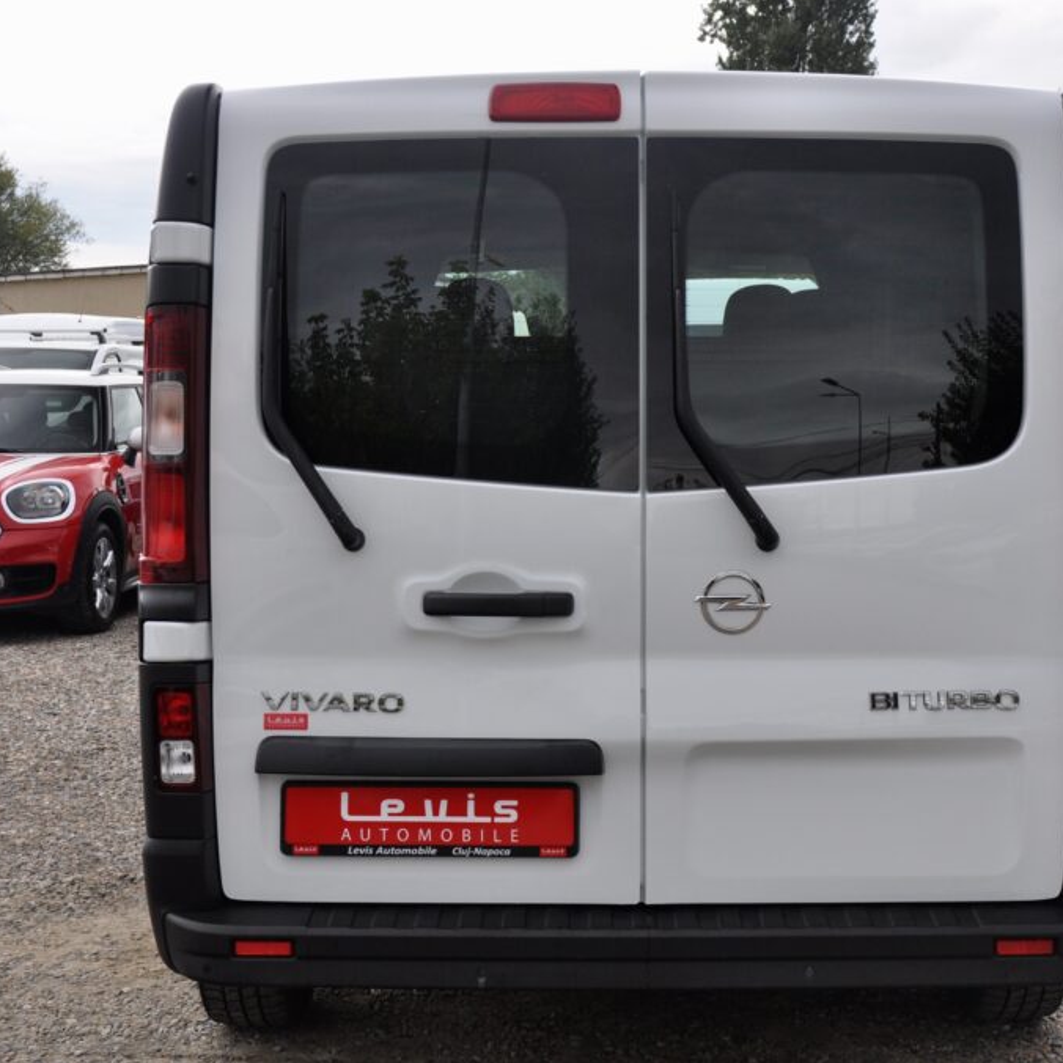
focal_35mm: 54
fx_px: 1876
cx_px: 590
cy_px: 530
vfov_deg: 31.6
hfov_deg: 31.6
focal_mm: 28
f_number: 6.3
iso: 500
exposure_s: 1/160
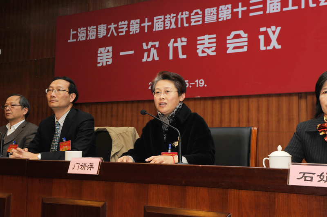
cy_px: 108
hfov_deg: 41.1
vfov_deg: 28.0
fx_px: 436
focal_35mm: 48
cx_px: 164
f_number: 8
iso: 800
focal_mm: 48
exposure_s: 1/60
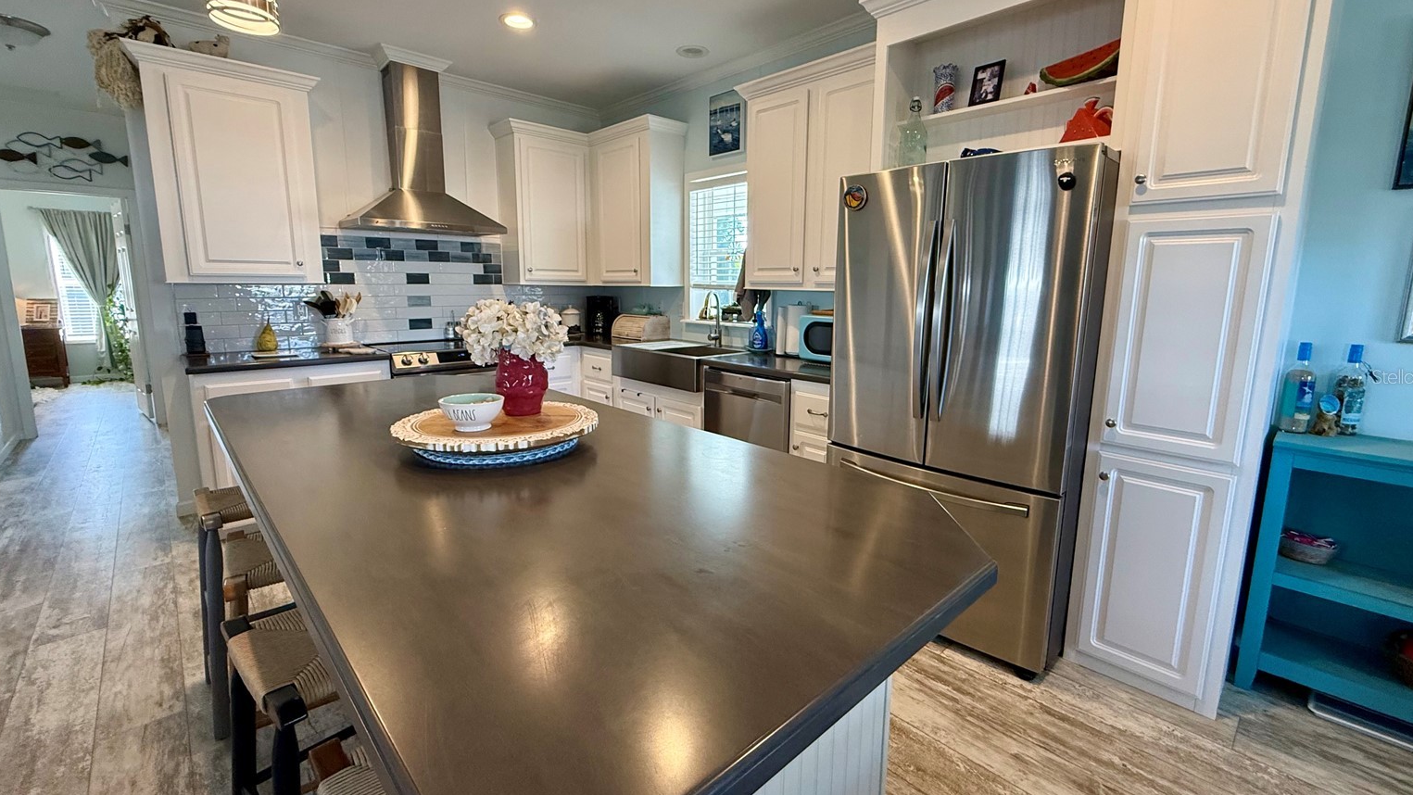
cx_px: 718
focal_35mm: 16
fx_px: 600
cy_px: 376
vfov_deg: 67.0
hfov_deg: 99.4
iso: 320
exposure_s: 1/120
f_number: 2.2
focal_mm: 2.22
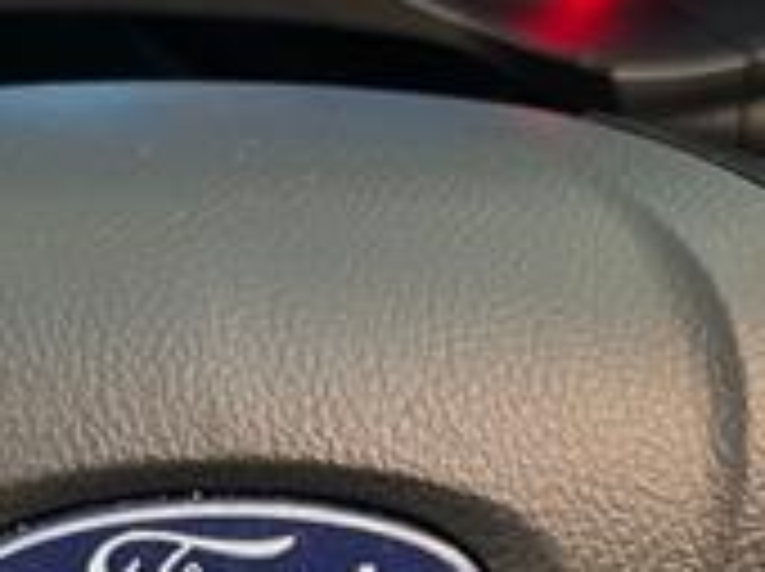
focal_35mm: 98
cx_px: 202
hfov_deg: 19.9
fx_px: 2163
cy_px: 608
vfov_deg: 14.7
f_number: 1.5
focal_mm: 5.7
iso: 500
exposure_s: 1/30
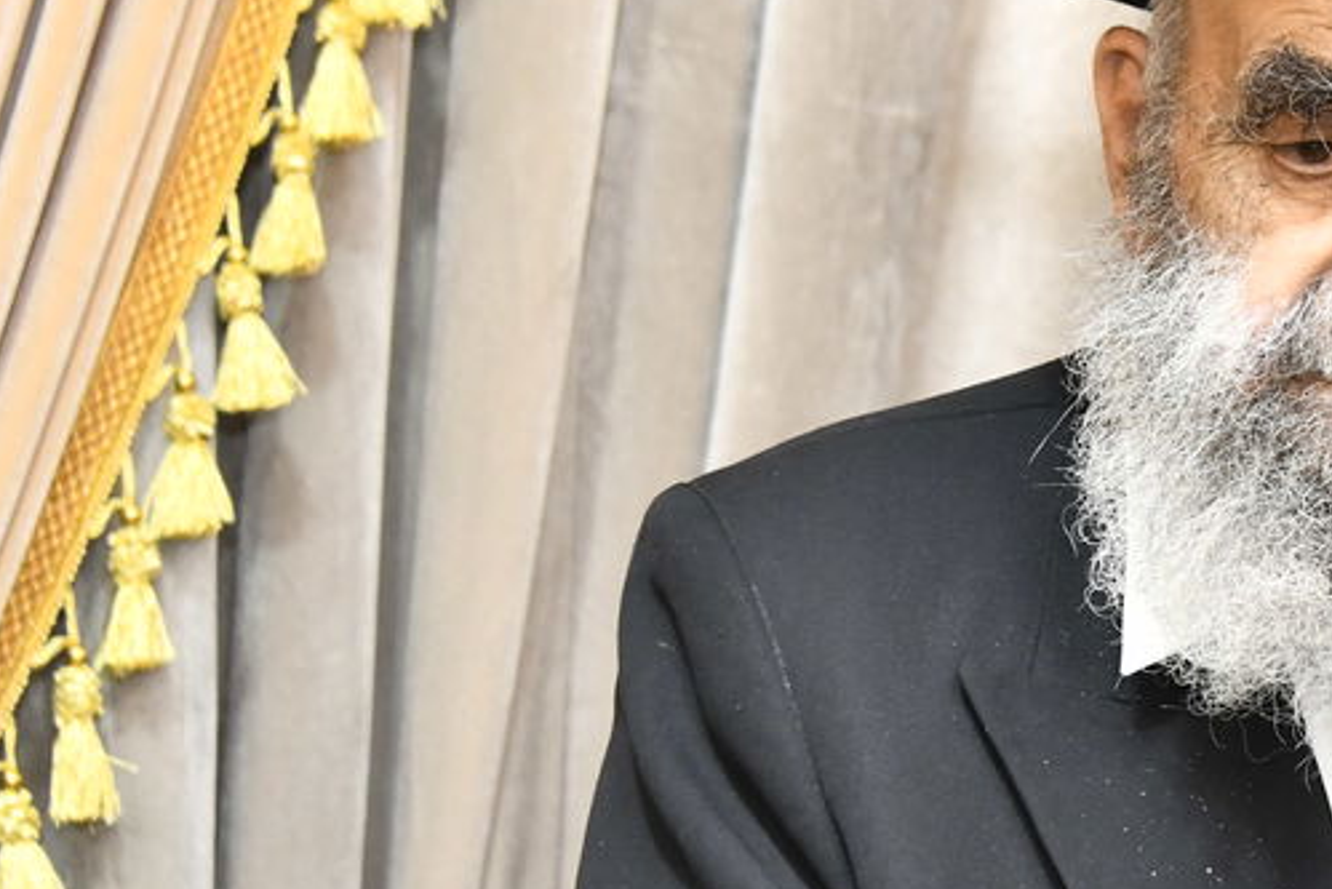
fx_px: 6439
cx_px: 1433
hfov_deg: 11.6
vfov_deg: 7.9
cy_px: 418
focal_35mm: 174
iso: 1000
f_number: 5.6
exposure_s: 1/125
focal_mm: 62
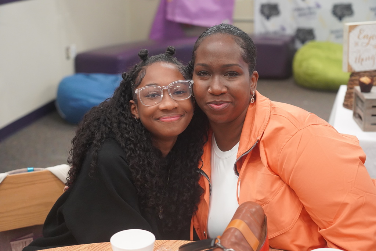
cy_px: 126
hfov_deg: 32.4
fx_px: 648
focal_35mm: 62
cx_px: 188
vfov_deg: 21.9
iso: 6400
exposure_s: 1/160
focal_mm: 62
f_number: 4
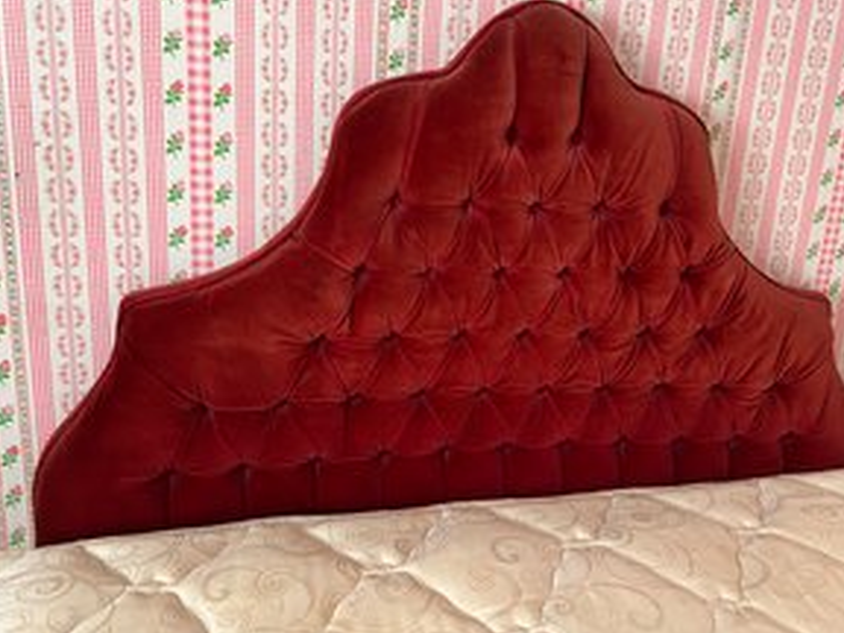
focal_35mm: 31
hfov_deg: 58.1
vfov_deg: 45.3
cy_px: 268
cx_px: 482
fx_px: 756
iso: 125
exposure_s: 1/88
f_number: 1.5
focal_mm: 5.7
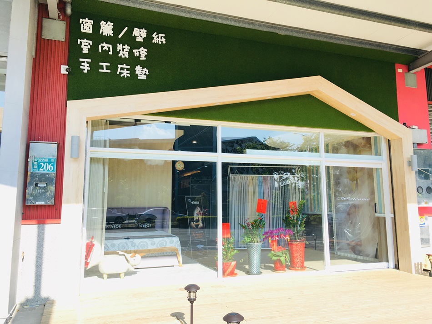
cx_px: 216
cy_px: 162
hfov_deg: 61.6
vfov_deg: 48.2
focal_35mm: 29
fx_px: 362
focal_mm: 4.15
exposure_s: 1/418
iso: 25
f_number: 2.2
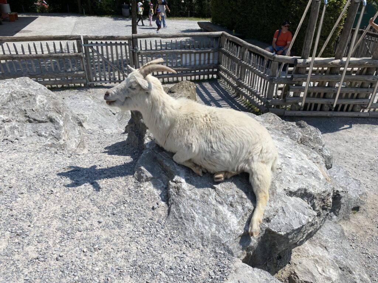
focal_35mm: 26
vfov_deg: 53.1
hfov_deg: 67.3
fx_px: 284
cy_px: 142
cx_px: 189
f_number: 1.8
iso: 32
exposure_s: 1/4115
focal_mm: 4.25
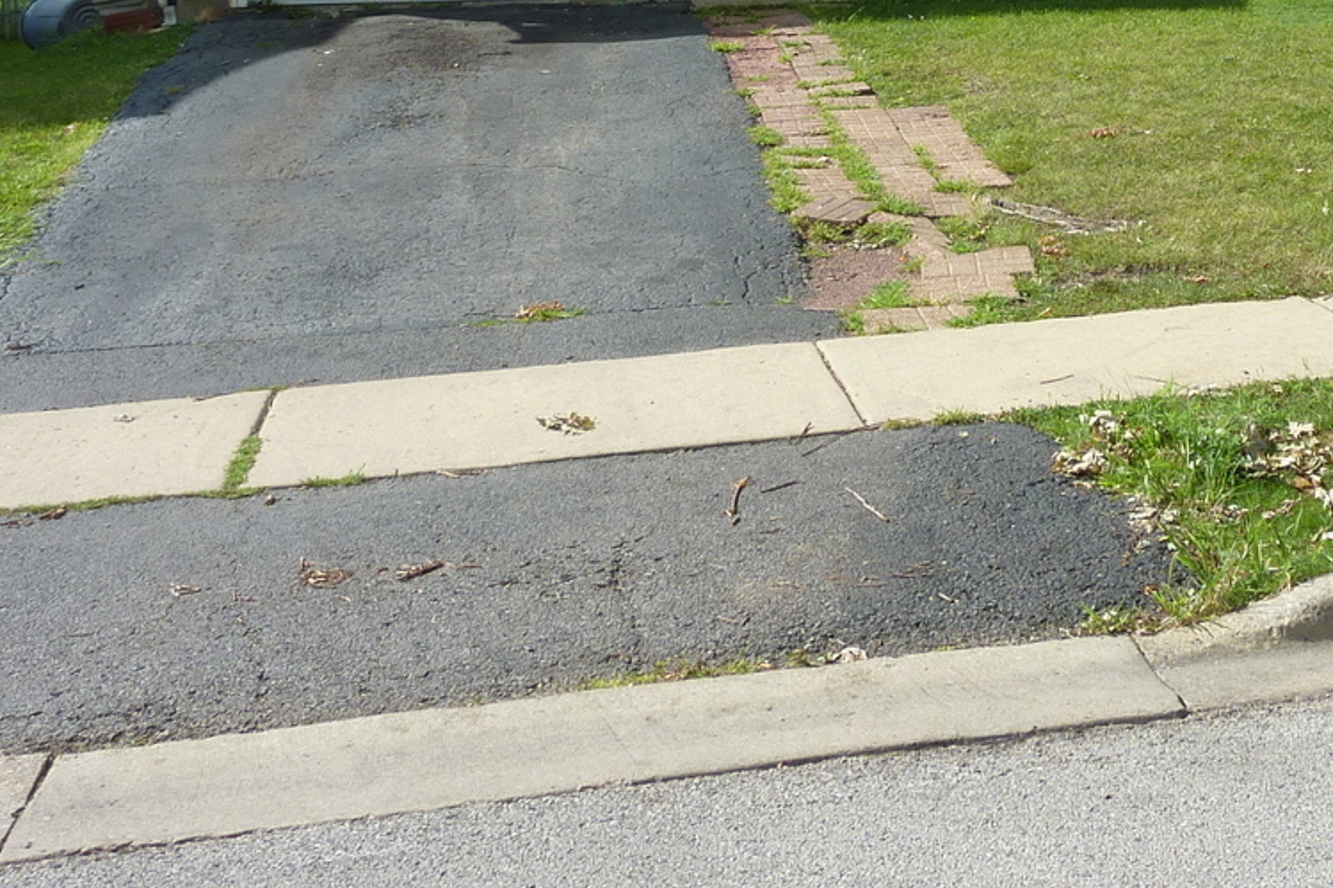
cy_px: -71
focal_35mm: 60
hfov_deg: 32.4
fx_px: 2221
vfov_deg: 21.5
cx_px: 1082
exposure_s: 1/500
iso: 80
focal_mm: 5
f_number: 4
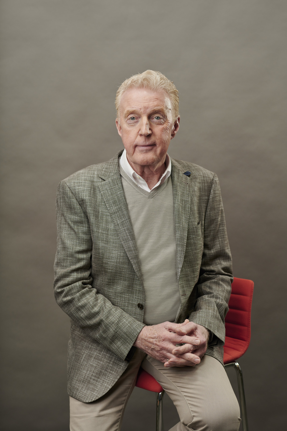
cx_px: 144
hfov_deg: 23.4
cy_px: 216
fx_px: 693
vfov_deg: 34.5
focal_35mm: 58
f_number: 3.5
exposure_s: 1/200
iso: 400
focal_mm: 58
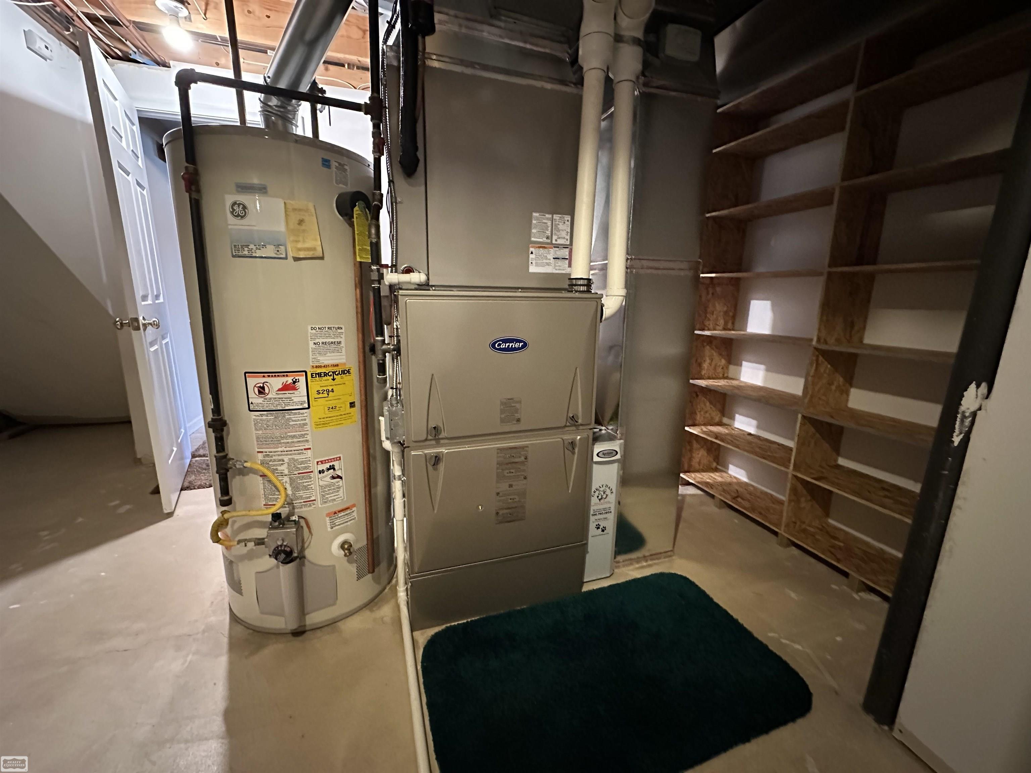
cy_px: 386
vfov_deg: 85.7
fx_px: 417
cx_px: 516
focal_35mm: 14
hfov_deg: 102.1
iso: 1250
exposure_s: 1/40
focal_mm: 2.22
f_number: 2.2
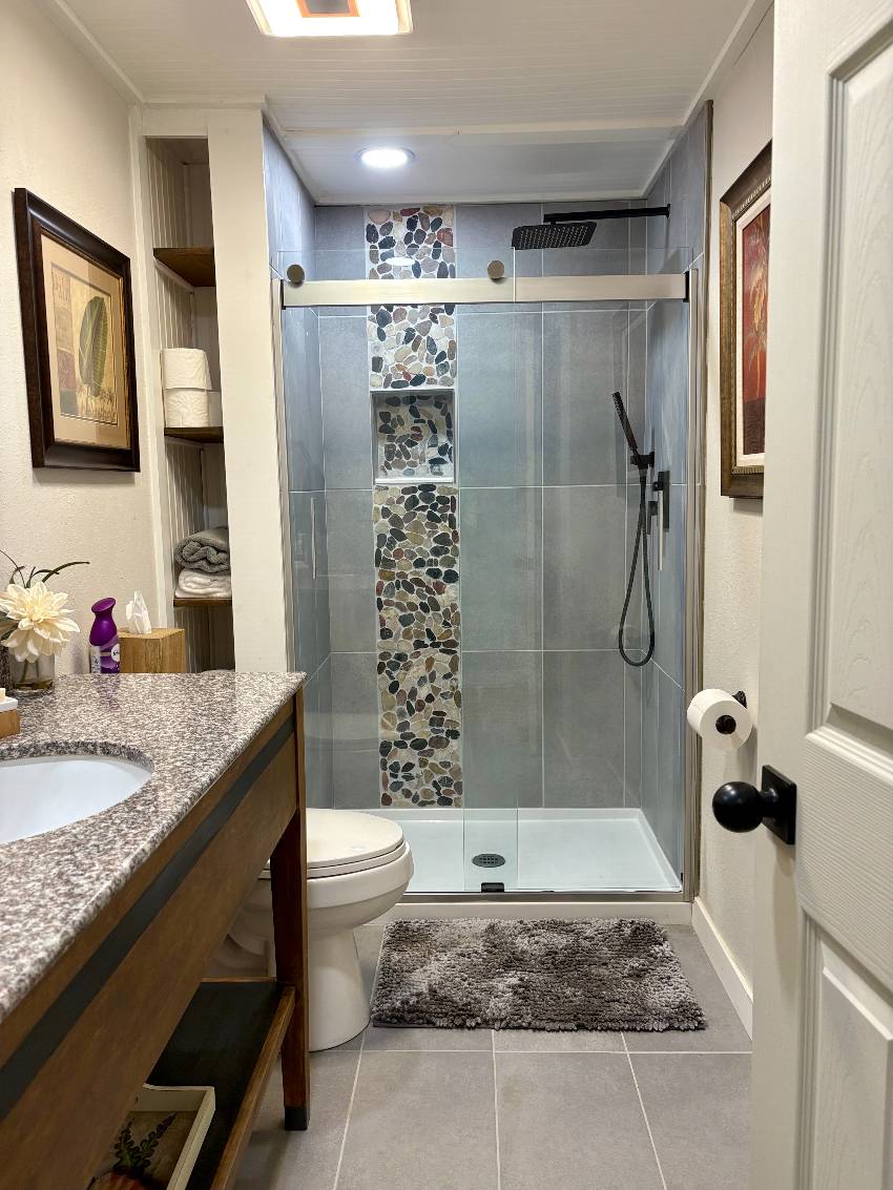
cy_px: 595
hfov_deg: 53.1
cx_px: 446
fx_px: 894
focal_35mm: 26
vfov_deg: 67.3
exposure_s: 1/60
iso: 64
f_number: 1.6
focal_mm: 5.96
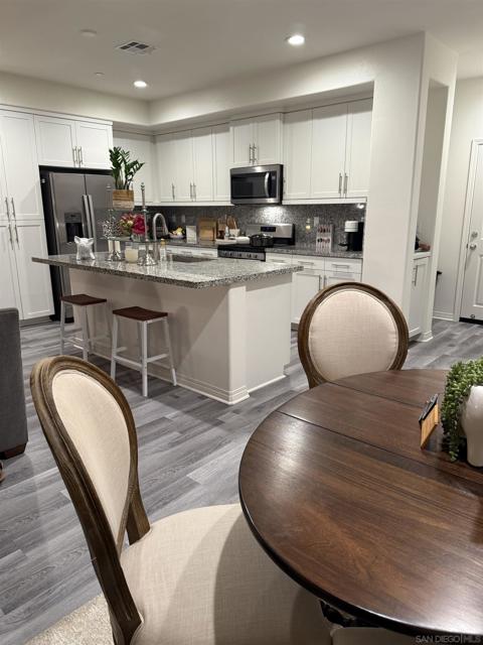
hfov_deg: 56.8
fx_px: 446
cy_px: 322
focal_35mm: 24
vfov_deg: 71.6
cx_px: 242
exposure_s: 1/60
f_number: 1.78
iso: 200
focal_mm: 6.76
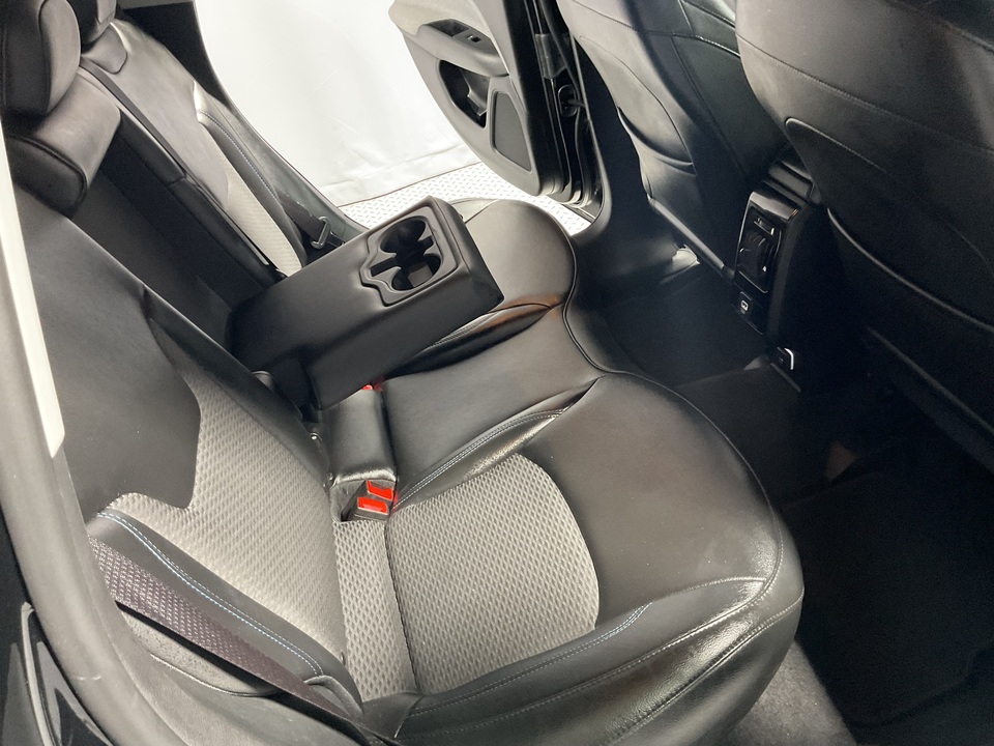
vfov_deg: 48.2
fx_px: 833
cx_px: 497
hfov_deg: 61.7
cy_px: 373
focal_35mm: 29
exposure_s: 1/30
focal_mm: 3
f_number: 1.8
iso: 400
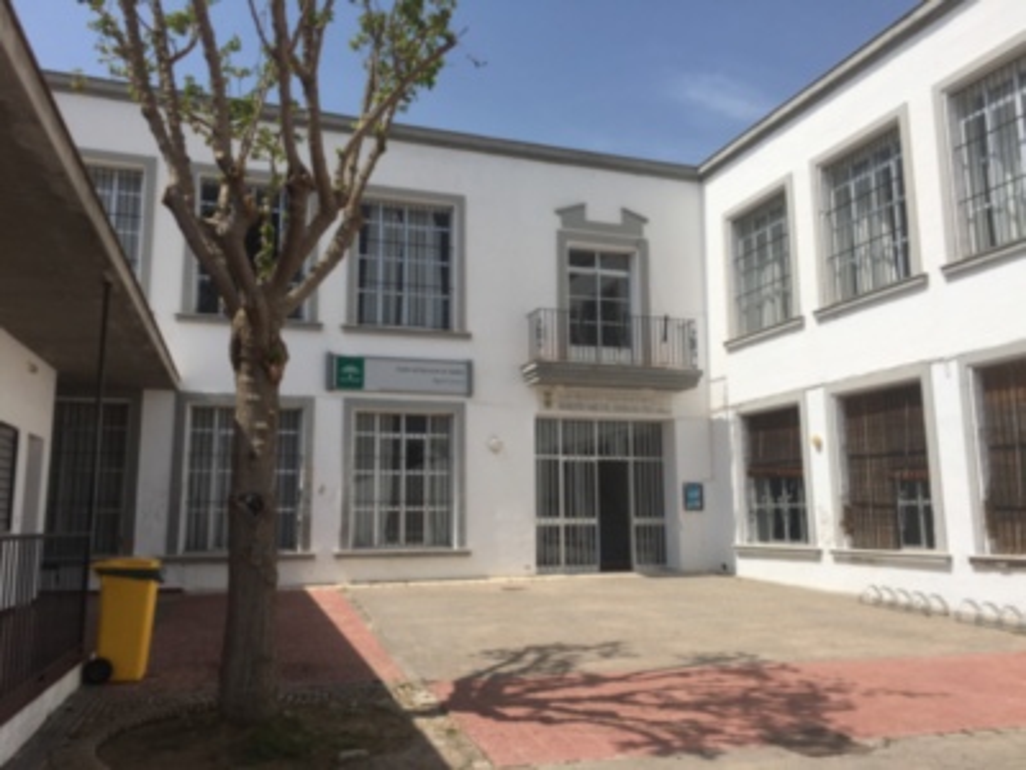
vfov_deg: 48.2
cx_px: 513
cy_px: 385
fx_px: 860
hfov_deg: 61.7
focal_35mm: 29
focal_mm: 4.15
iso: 25
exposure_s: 1/3205
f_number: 2.2
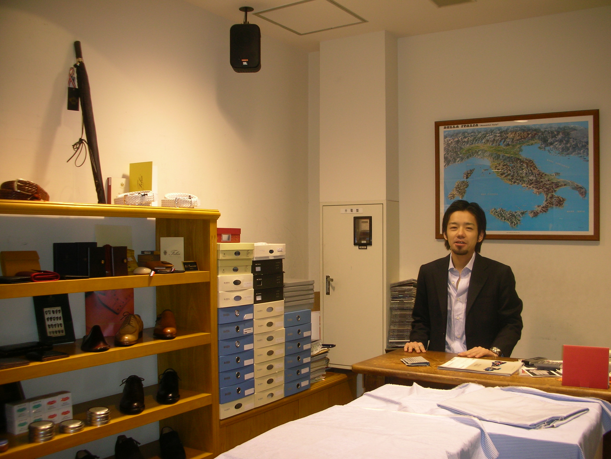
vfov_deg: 40.7
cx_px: 306
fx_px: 618
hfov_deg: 52.6
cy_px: 230
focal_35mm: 35
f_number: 3
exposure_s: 1/30
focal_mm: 5.8
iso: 50
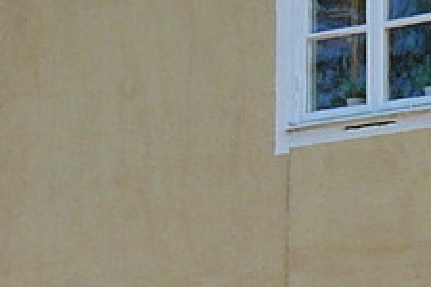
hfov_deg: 9.9
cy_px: 335
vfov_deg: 6.6
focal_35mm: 207
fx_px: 2478
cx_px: 310
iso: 80
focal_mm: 5.2
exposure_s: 1/640
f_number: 2.8
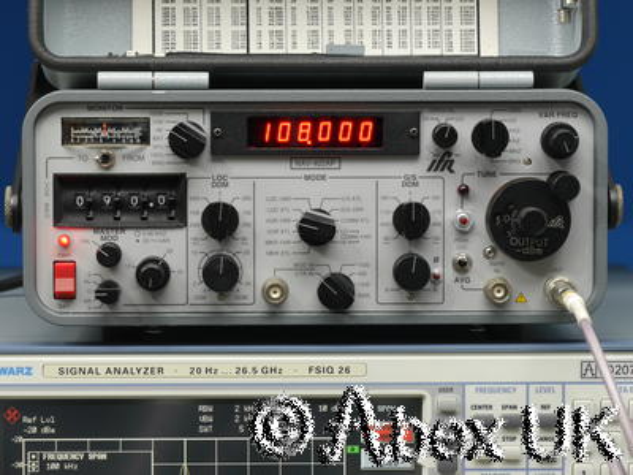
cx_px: 316
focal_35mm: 146
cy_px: 238
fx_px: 2670
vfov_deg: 10.2
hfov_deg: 13.5
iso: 400
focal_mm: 73
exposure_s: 1/3.2
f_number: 9
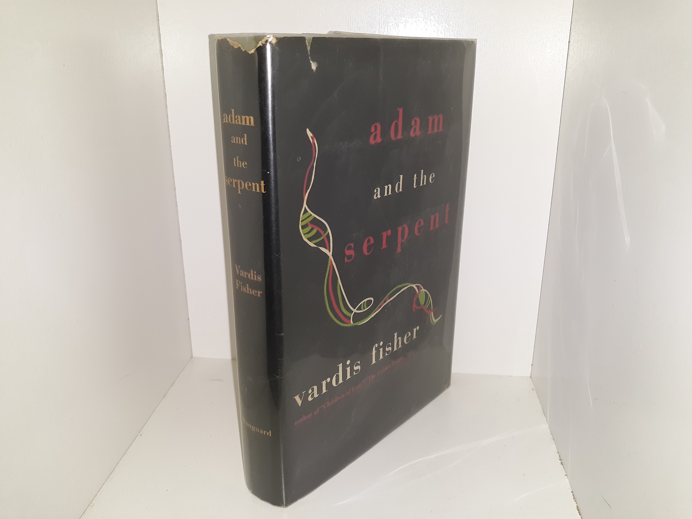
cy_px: 260
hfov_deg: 63.4
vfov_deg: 49.7
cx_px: 346
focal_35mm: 28
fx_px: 560
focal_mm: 3.7
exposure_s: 1/120
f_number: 1.7
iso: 50
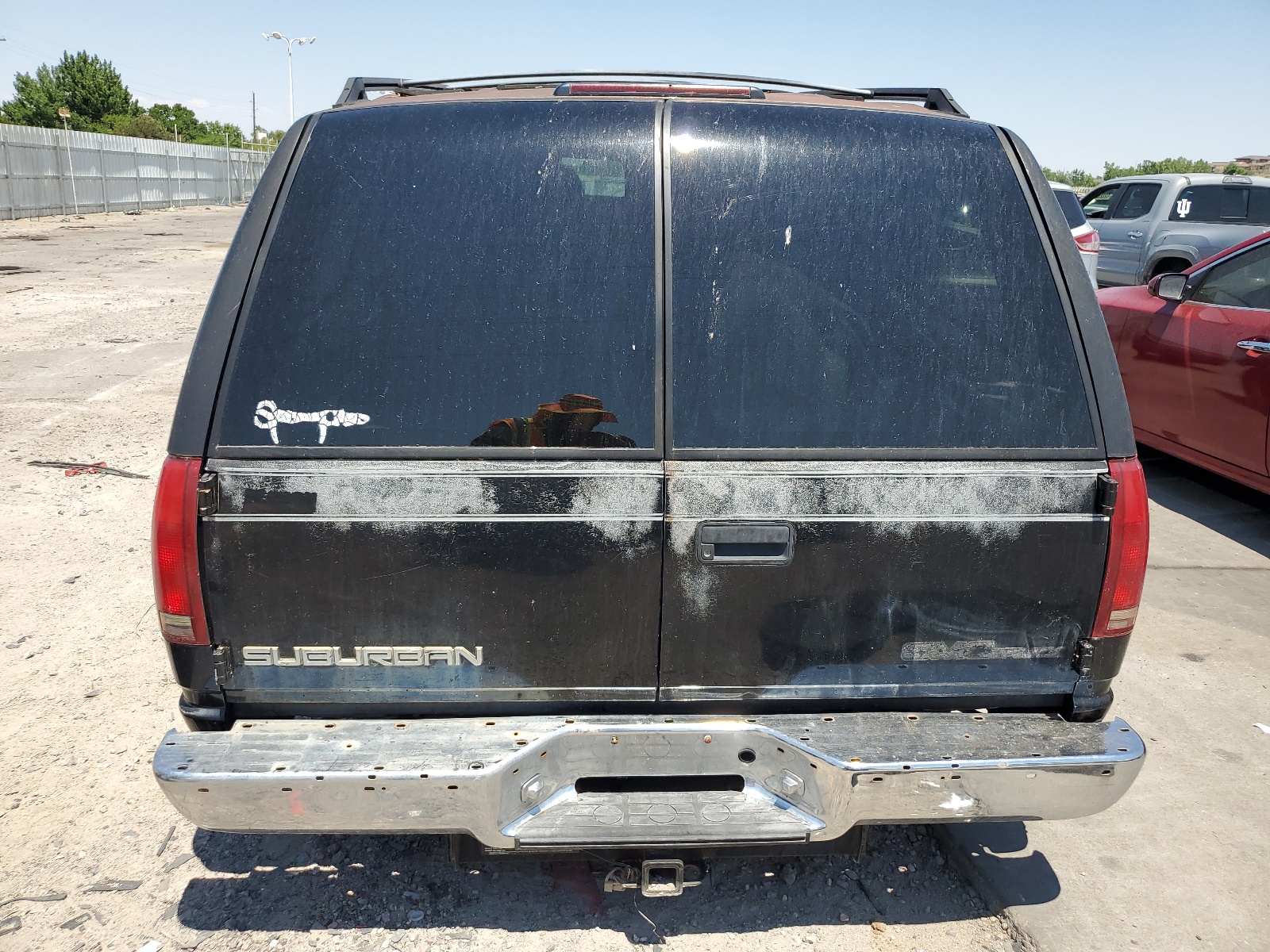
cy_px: 476
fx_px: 954
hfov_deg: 67.3
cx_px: 635
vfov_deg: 53.1
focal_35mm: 26
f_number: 1.5
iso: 50
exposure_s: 1/2000
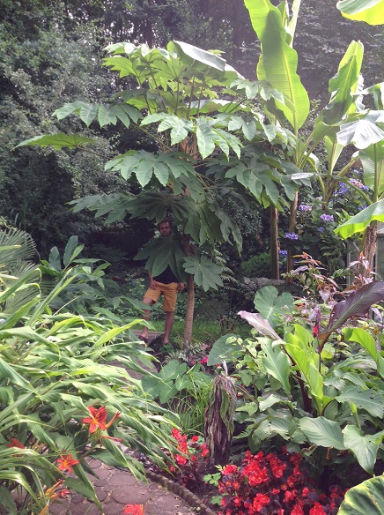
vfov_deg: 52.7
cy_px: 258
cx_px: 192
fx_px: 519
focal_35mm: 35
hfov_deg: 40.6
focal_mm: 4.28
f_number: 2.4
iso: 50
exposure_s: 1/177
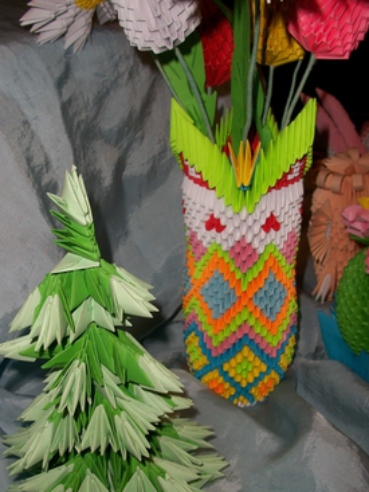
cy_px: 285
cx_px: 161
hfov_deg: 33.6
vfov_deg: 43.7
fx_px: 610
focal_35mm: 43
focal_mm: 6.3
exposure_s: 1/50
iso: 80
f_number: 3.1
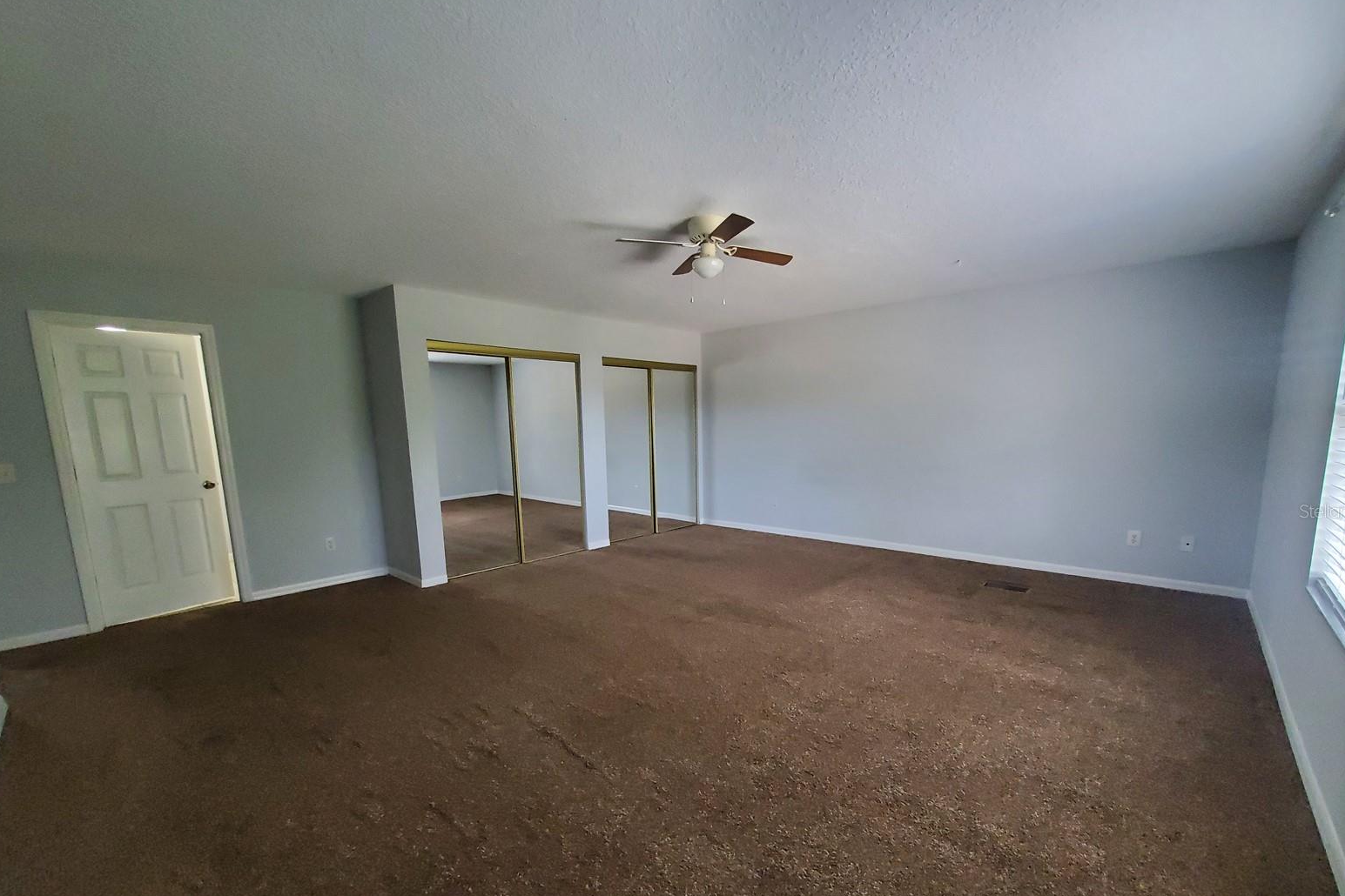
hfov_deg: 104.2
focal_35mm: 14
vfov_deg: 80.7
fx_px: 523
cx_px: 685
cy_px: 511
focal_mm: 1.8
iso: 500
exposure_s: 1/59
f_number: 2.2
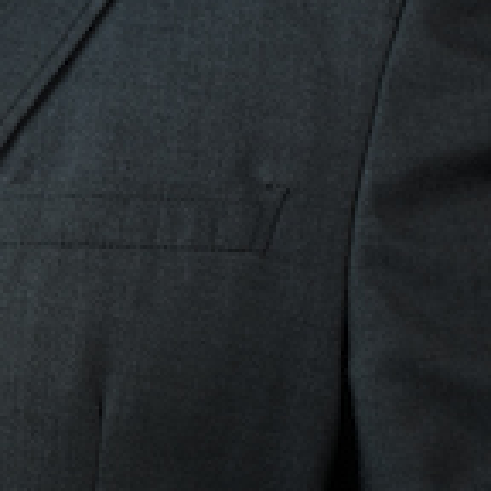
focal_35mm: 497
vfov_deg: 3.5
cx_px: -41
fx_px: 7976
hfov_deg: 3.5
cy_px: -198
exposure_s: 1/200
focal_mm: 140
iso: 125
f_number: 4
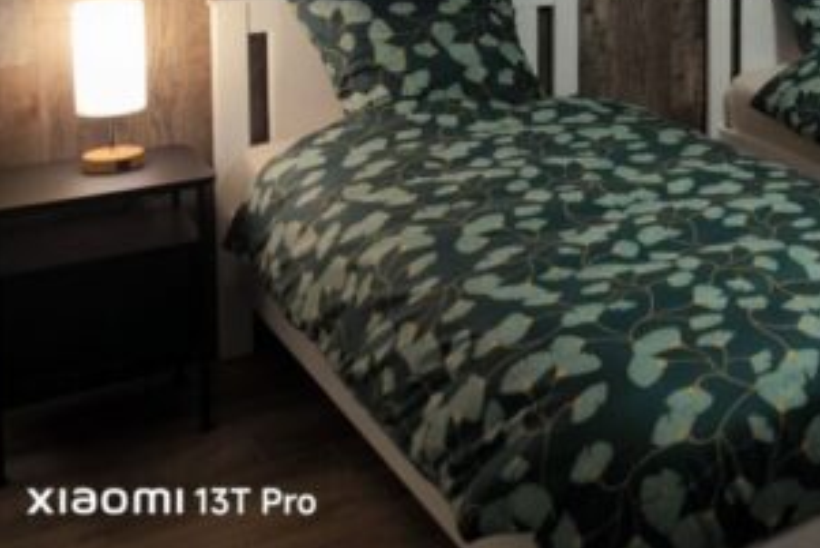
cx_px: 842
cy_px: -85
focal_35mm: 53
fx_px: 1208
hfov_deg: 33.8
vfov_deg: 23.6
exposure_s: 1/50
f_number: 1.9
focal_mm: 6.92
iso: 250
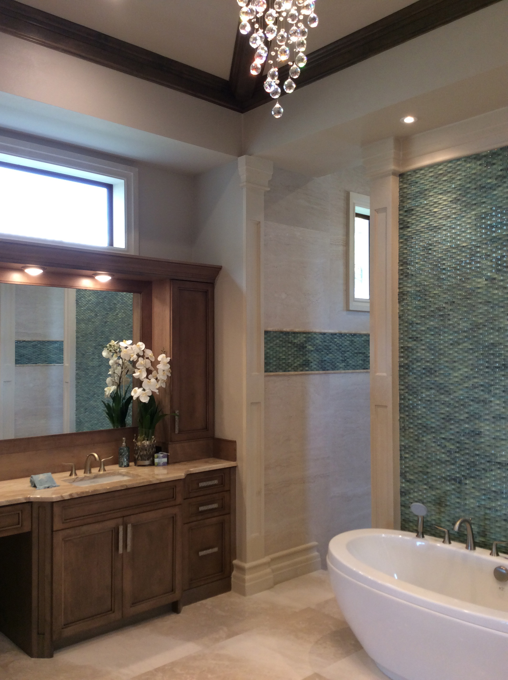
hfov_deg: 44.1
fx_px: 628
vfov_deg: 56.9
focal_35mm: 32
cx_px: 254
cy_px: 340
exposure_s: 1/24
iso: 50
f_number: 2.4
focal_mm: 3.3
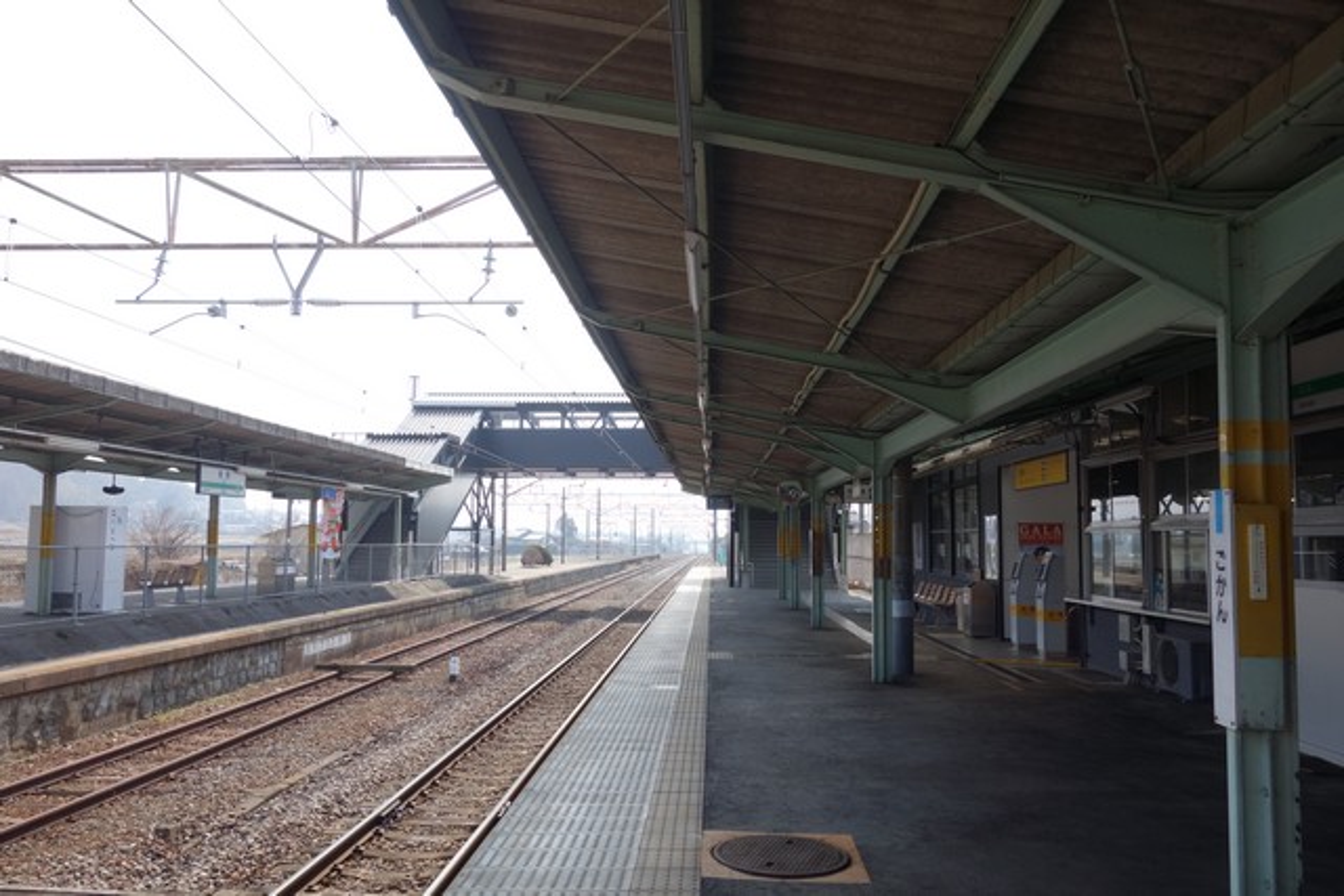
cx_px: 672
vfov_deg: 46.4
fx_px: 1046
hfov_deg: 65.5
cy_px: 448
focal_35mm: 28
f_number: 5.6
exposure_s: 1/200
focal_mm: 10.4
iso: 125
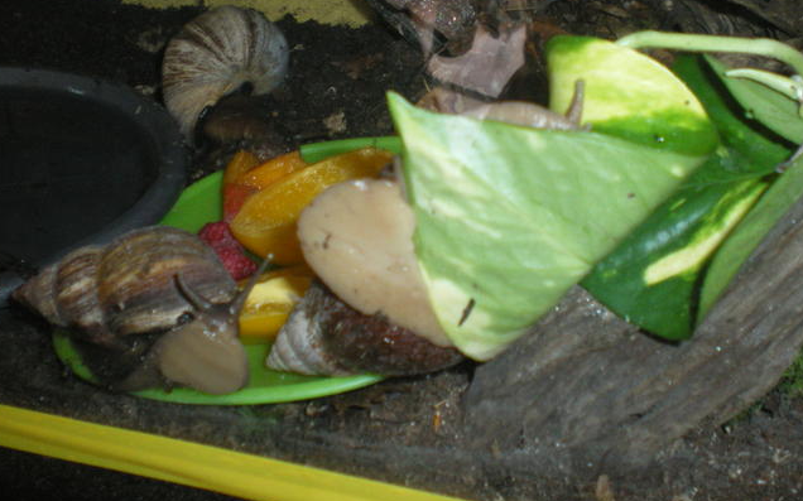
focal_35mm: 48
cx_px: 425
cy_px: 158
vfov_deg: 26.7
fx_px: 1050
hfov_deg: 41.8
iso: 320
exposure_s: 1/50
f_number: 3.1
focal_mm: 6.3
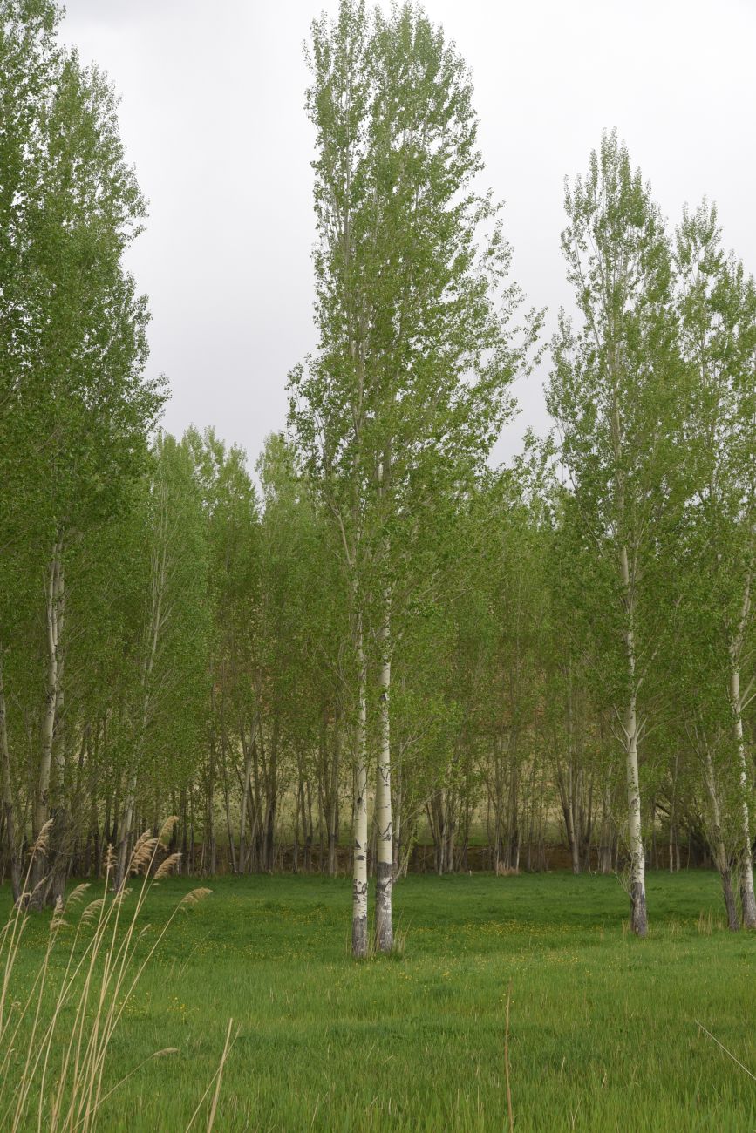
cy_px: 566
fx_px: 1732
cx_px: 378
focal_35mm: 55
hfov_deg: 24.6
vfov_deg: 36.2
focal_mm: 55
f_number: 8
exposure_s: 1/125
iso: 320
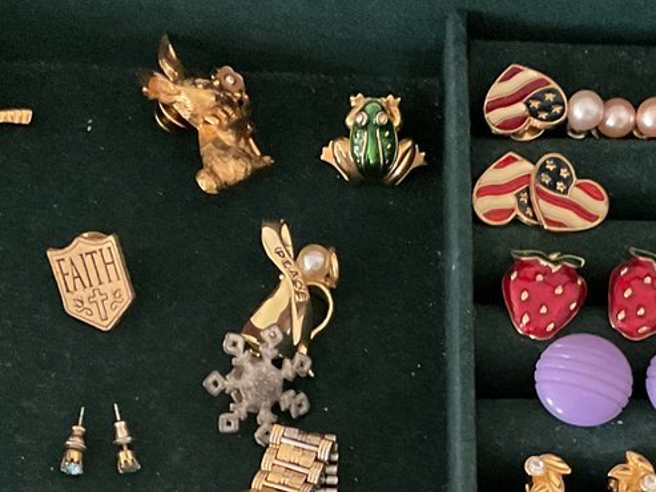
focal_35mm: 89
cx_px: 449
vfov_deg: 15.9
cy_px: 602
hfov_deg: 21.9
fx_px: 1687
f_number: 1.8
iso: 500
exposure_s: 1/24
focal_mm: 3
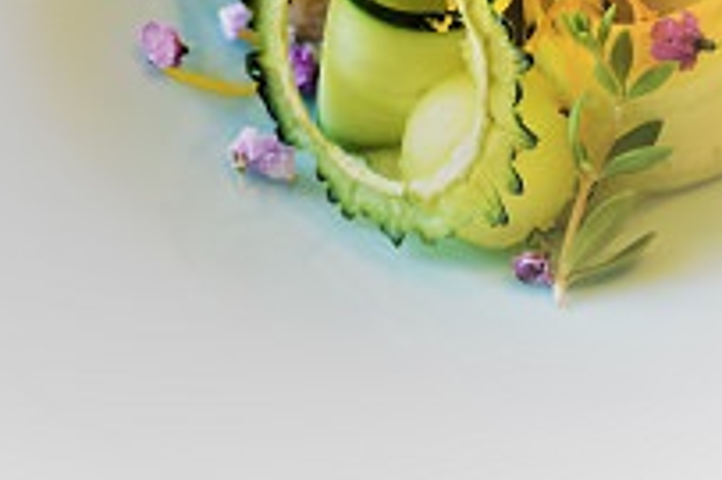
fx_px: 3106
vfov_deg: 8.8
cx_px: 196
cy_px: -2
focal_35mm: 155
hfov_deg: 13.2
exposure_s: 1/160
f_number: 6.3
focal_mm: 42
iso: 400
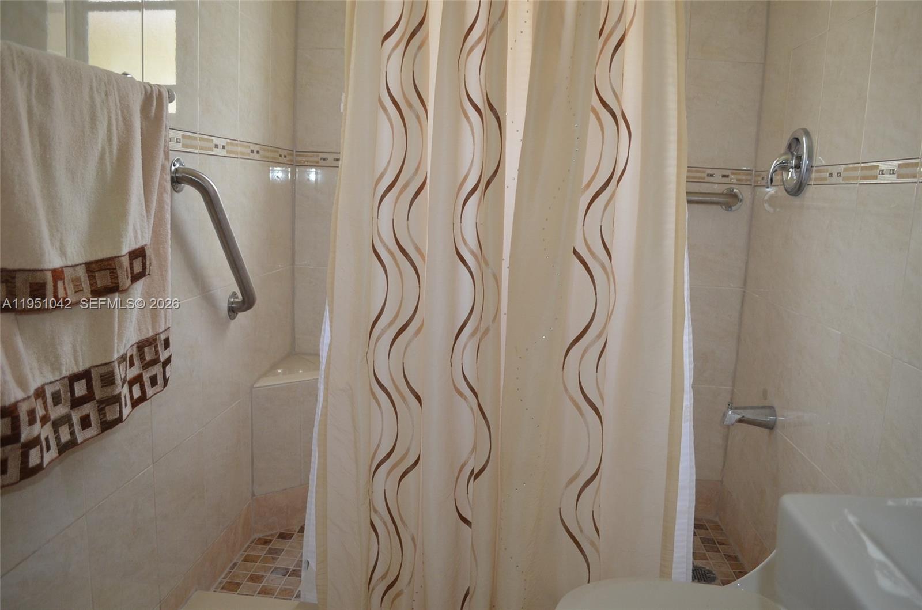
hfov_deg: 67.5
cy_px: 305
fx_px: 690
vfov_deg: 47.7
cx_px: 461
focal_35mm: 27
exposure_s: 1/60
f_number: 3.5
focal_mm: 18
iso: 900
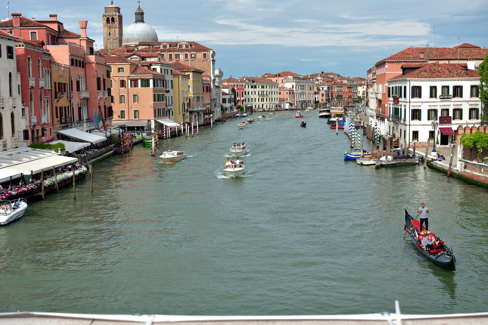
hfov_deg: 42.3
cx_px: 244
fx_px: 630
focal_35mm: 46
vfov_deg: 28.9
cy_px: 162
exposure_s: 1/250
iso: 100
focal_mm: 31
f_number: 8
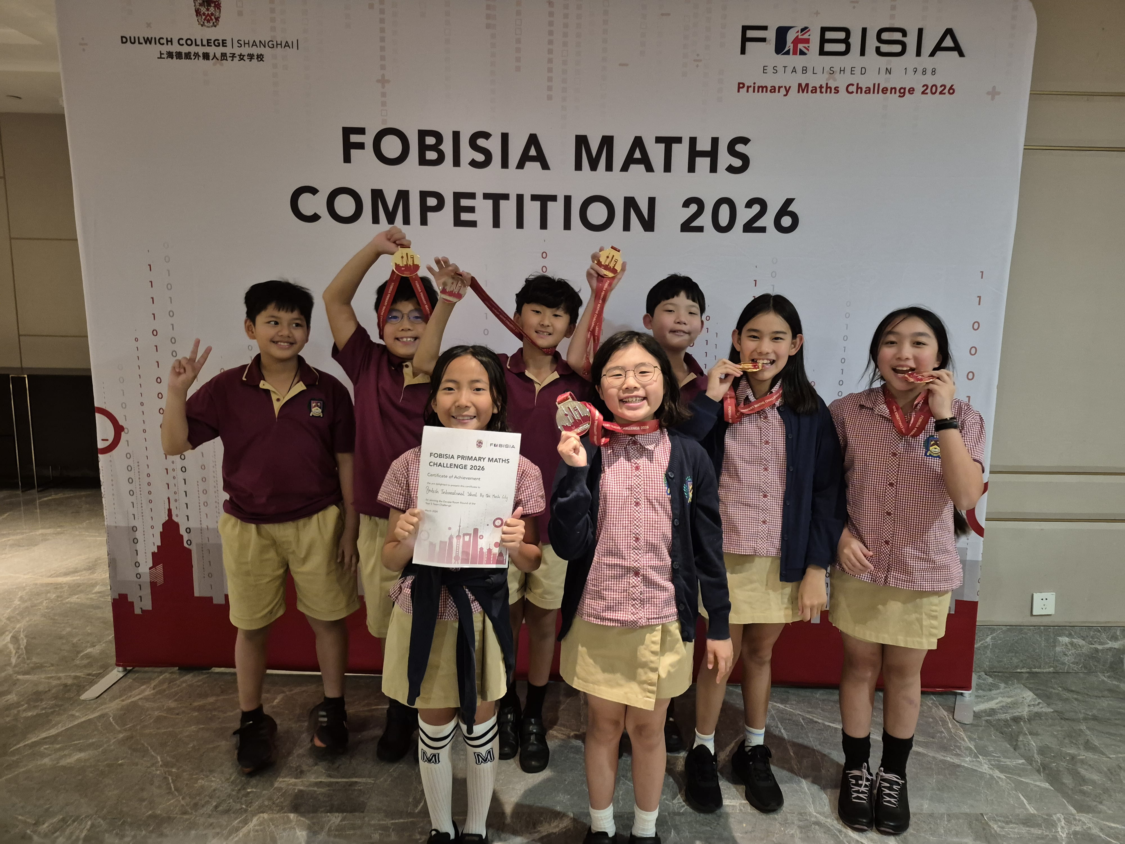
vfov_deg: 58.9
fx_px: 747
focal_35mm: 23
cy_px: 422
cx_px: 562
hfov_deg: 73.9
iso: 800
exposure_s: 1/33
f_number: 1.8
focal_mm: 5.4
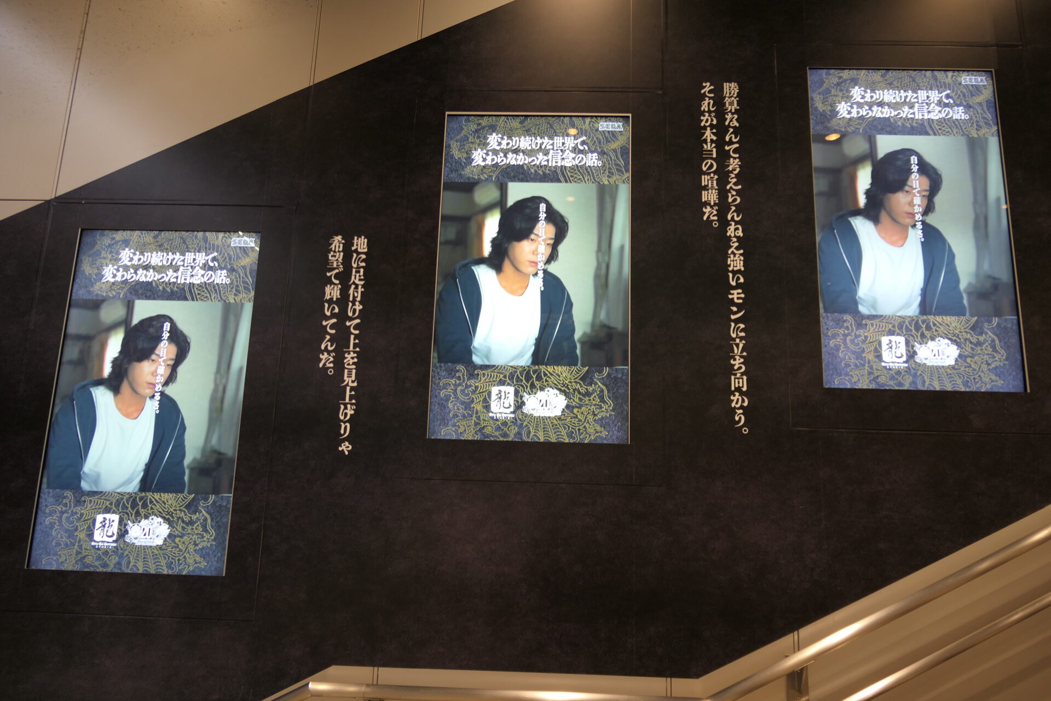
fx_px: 701
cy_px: 350
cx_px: 526
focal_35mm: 24
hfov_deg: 73.7
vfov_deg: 53.1
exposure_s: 1/60
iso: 125
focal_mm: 8.8
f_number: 1.4
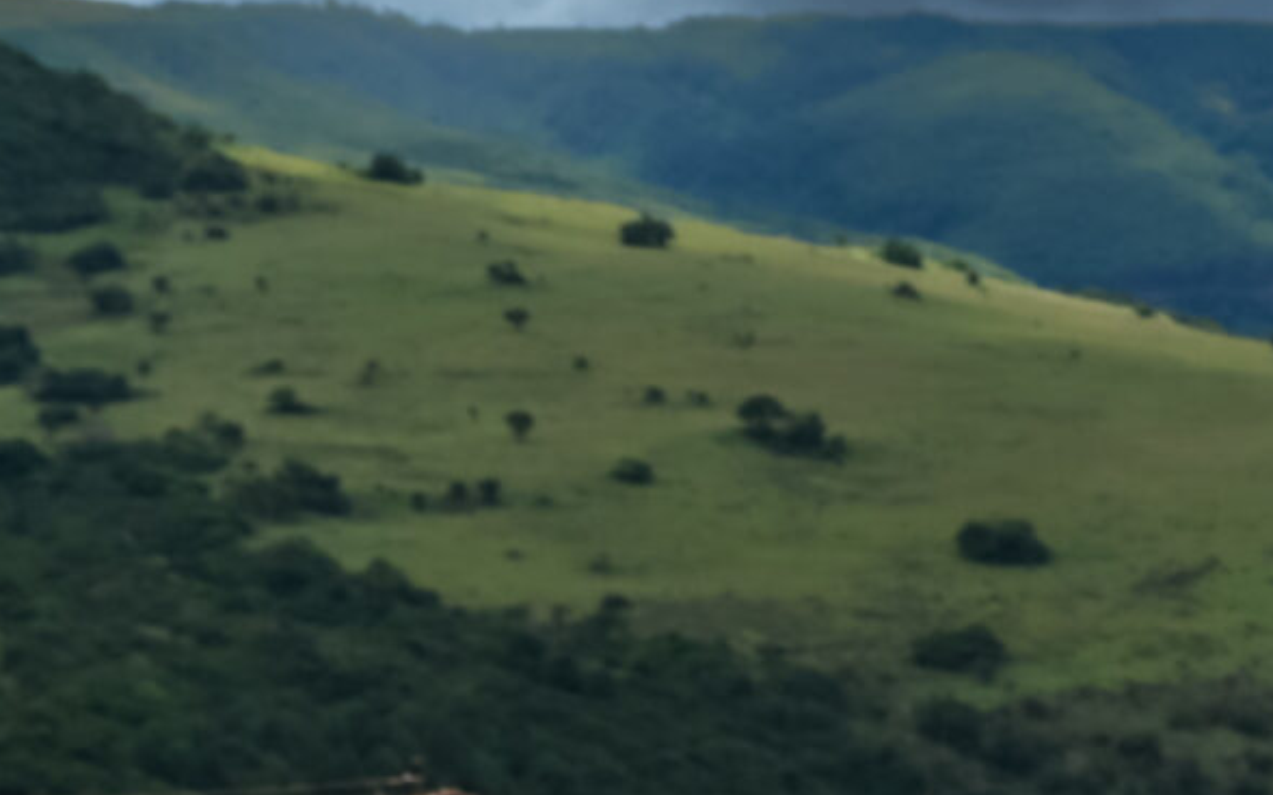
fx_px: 7528
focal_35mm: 217
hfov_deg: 9.6
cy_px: 1083
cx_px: 1003
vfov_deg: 6.0
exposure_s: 1/320
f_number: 5.6
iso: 125
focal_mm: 49
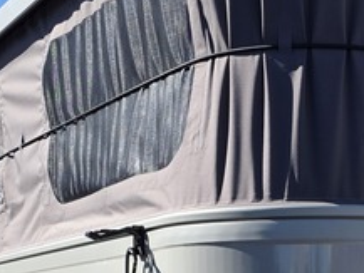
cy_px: 399
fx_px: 1115
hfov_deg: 18.4
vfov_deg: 13.3
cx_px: 295
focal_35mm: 106
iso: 80
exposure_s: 1/4434
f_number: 1.7
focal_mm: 6.25
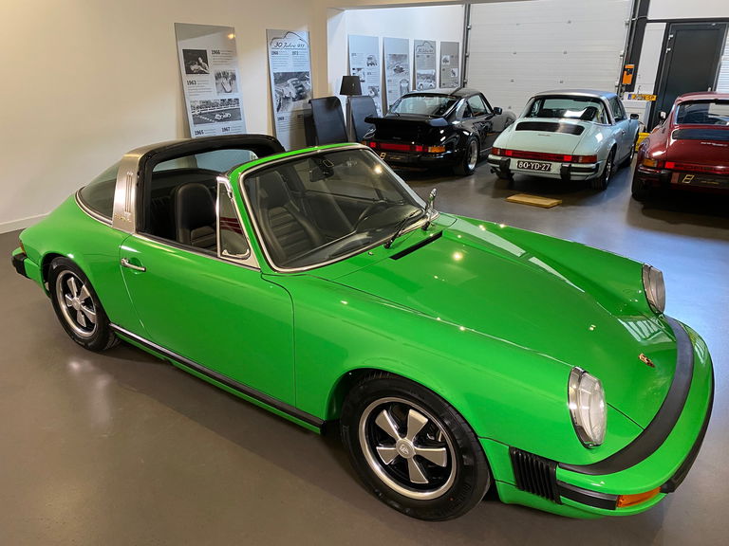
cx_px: 364
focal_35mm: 26
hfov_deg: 67.3
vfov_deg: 53.1
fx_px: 548
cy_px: 273
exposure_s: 1/60
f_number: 1.8
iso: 400
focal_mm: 4.25
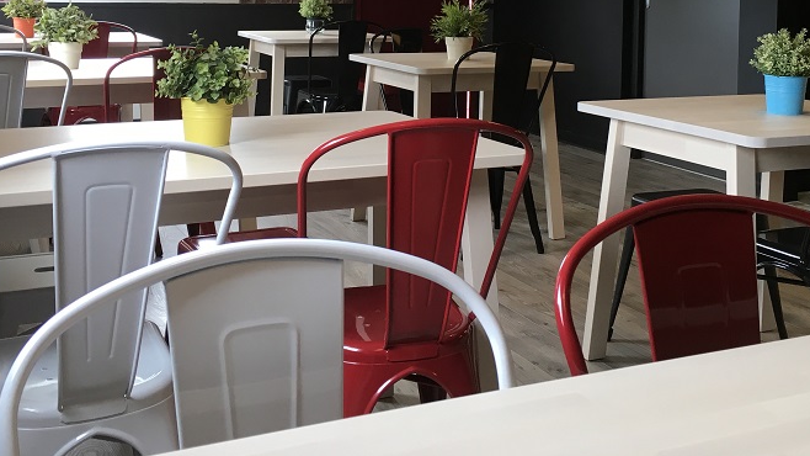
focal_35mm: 48
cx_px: 427
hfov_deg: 42.9
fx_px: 1031
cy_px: 14
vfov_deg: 24.0
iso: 25
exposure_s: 1/33
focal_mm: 4.15
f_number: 2.2
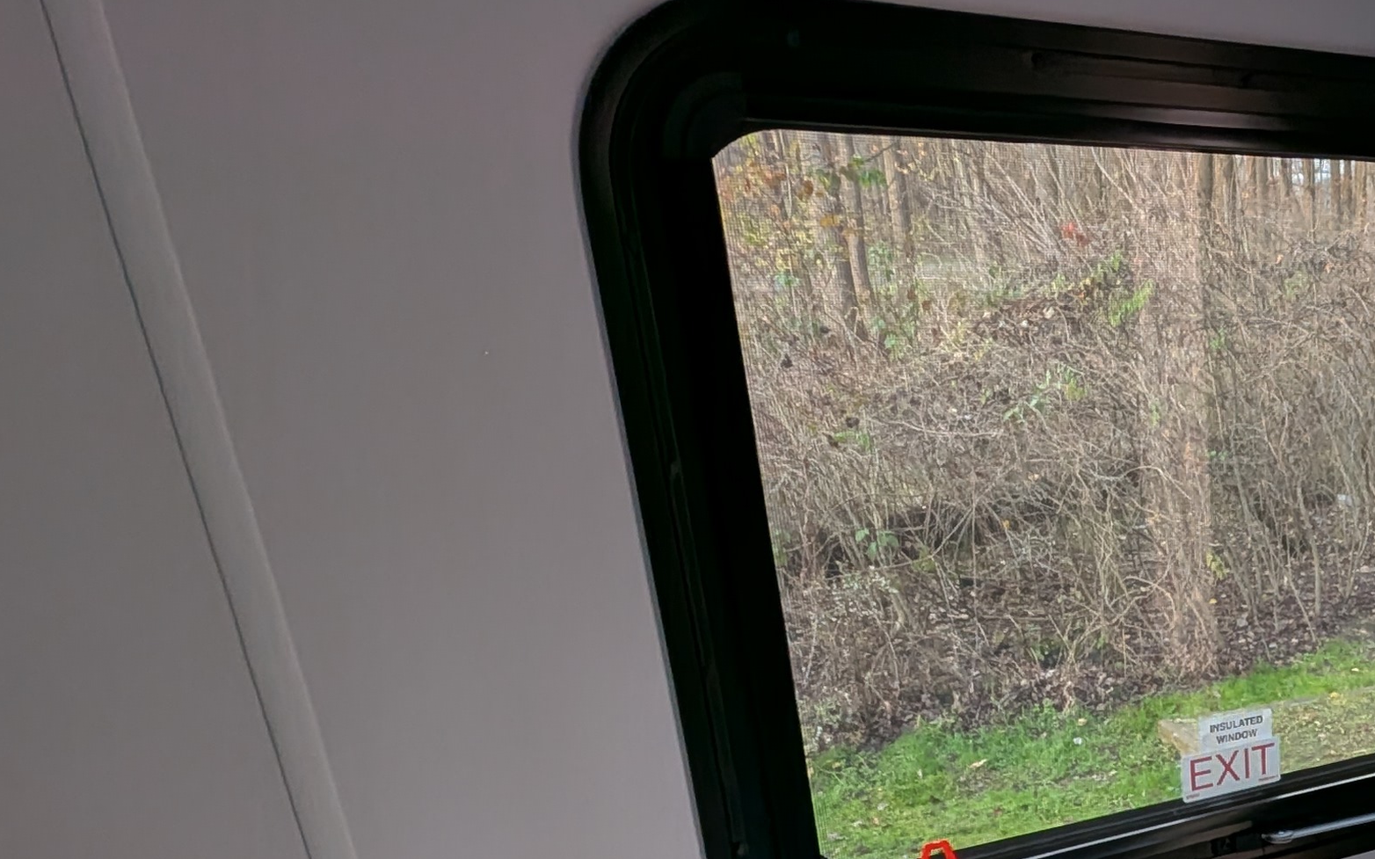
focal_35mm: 36
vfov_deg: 32.4
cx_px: 1474
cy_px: 870
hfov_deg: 43.3
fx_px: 1349
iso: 116
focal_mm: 1.95
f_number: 2.2
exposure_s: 1/23.8
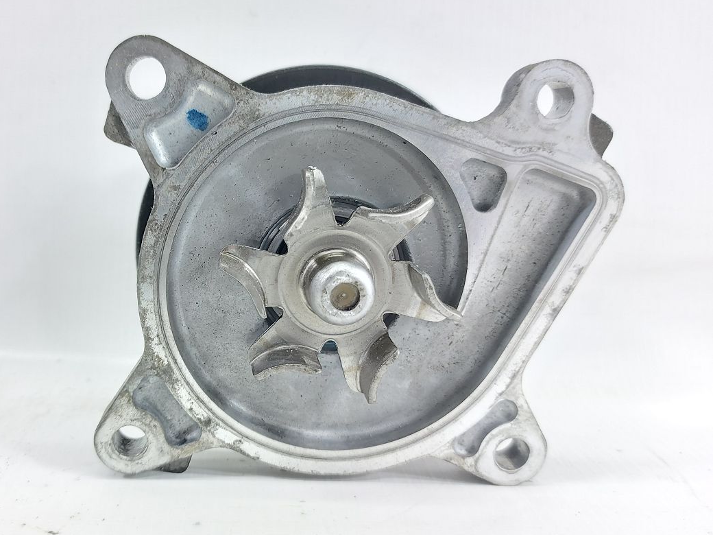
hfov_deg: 55.6
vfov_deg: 44.1
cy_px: 284
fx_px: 659
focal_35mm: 32
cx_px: 238
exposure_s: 1/50
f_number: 1.8
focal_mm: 5.23
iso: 250
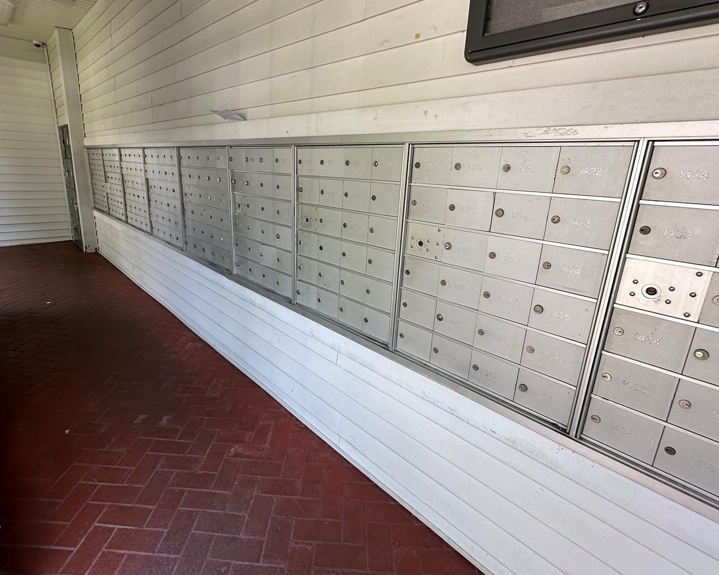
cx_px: 333
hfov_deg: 86.2
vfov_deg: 73.7
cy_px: 269
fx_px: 383
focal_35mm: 18
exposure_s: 1/99
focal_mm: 2.22
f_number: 2.2
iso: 50
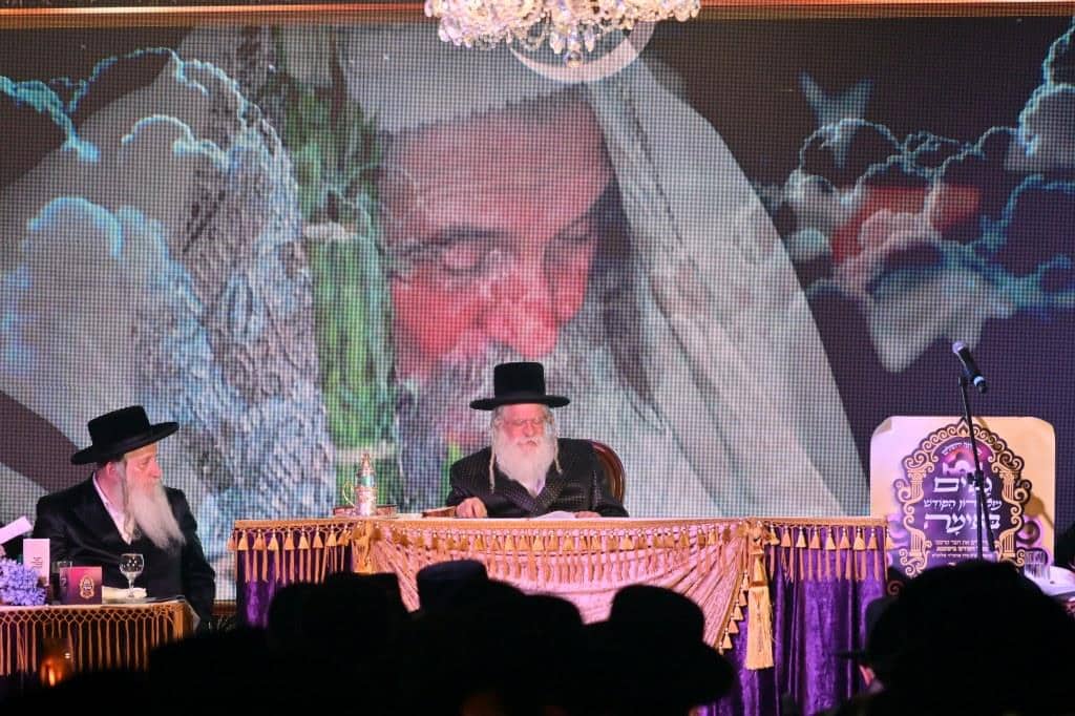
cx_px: 538
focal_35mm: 180
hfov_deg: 11.4
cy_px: 358
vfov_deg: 7.6
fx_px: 5373
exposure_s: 1/100
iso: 400
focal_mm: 120
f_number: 4
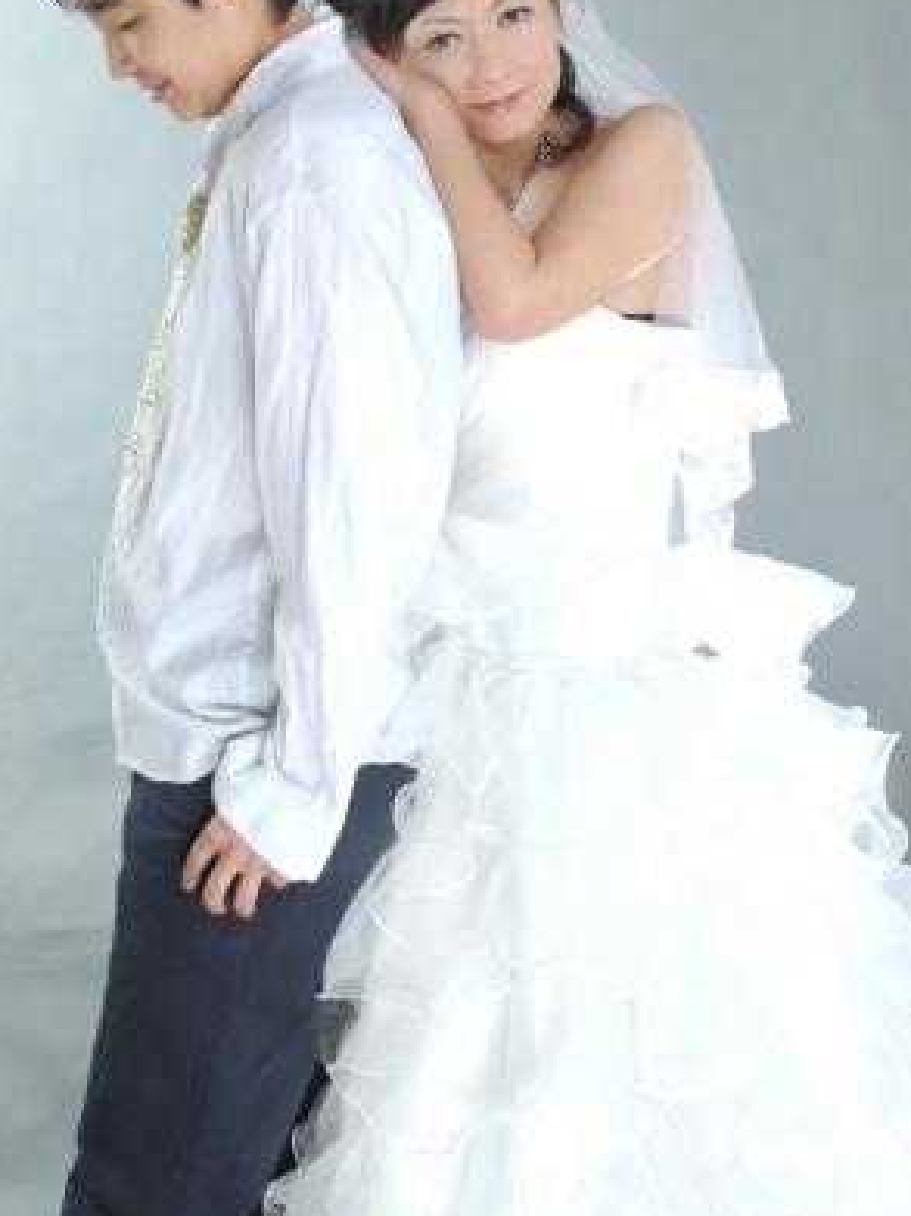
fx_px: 2668
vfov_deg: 25.7
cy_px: 557
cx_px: 451
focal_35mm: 76
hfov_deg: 19.4
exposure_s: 1/160
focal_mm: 46
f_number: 10
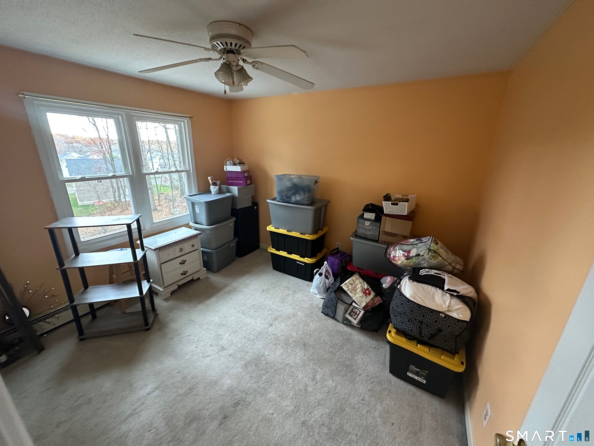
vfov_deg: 85.7
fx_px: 240
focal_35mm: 14
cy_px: 223
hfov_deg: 102.1
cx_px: 297
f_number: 2.2
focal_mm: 2.22
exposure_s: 1/60
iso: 800
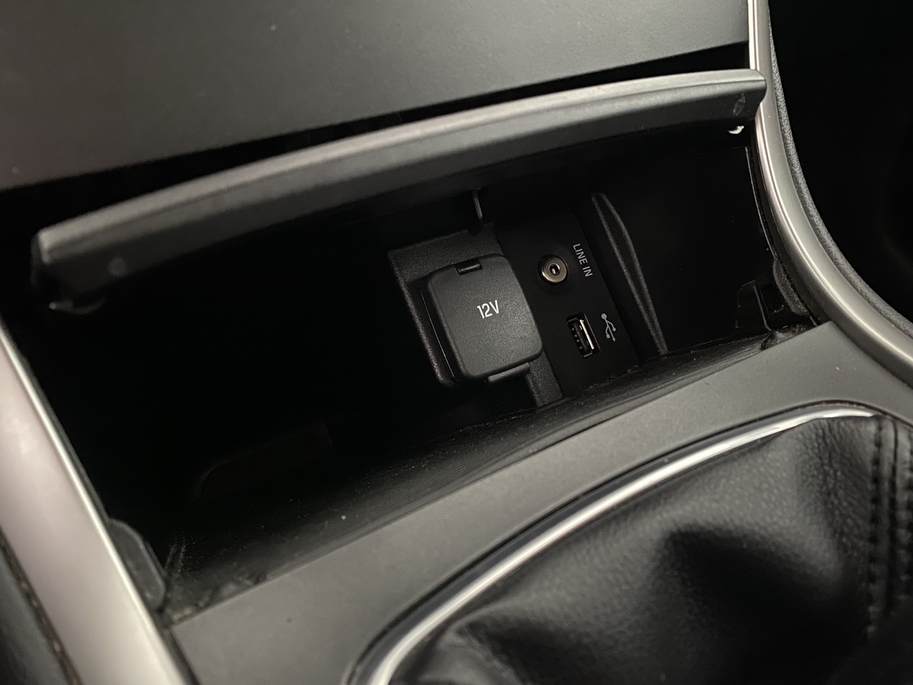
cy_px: 330
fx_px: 712
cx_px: 467
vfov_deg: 51.3
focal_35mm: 27
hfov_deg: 65.3
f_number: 1.8
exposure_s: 1/20
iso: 1250
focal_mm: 4.25
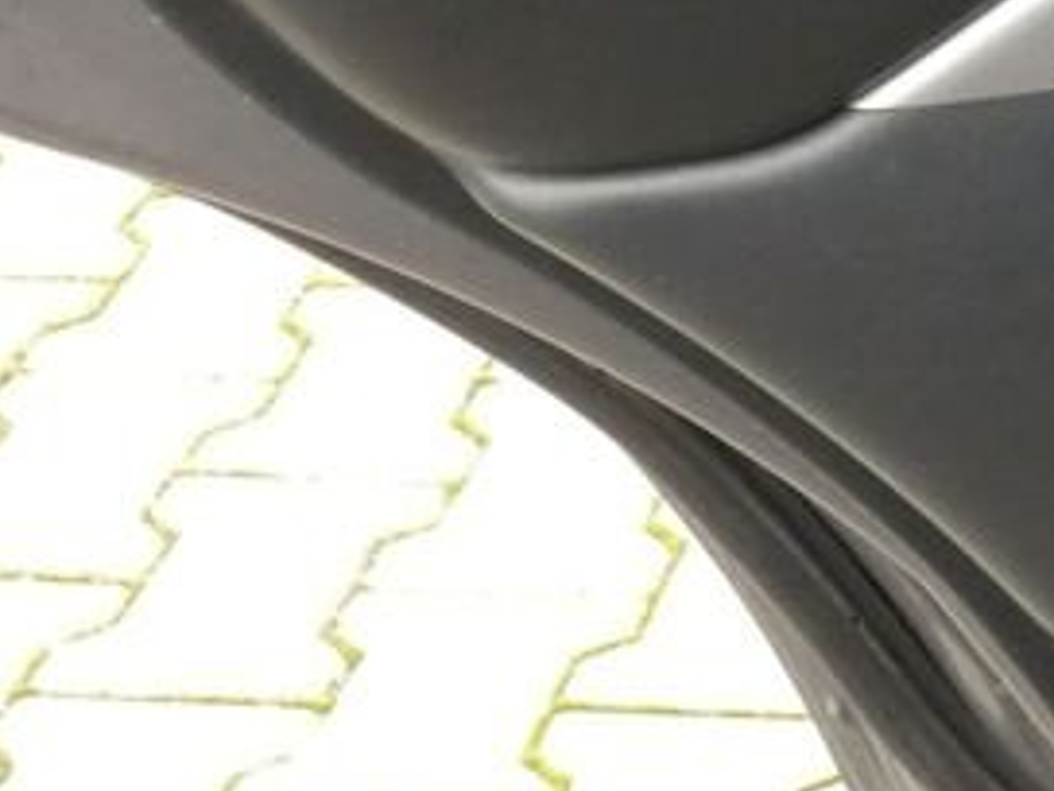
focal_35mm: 132
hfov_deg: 14.3
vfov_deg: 10.7
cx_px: 1360
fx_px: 4019
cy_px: -469
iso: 640
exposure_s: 1/80
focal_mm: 6.2
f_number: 5.6
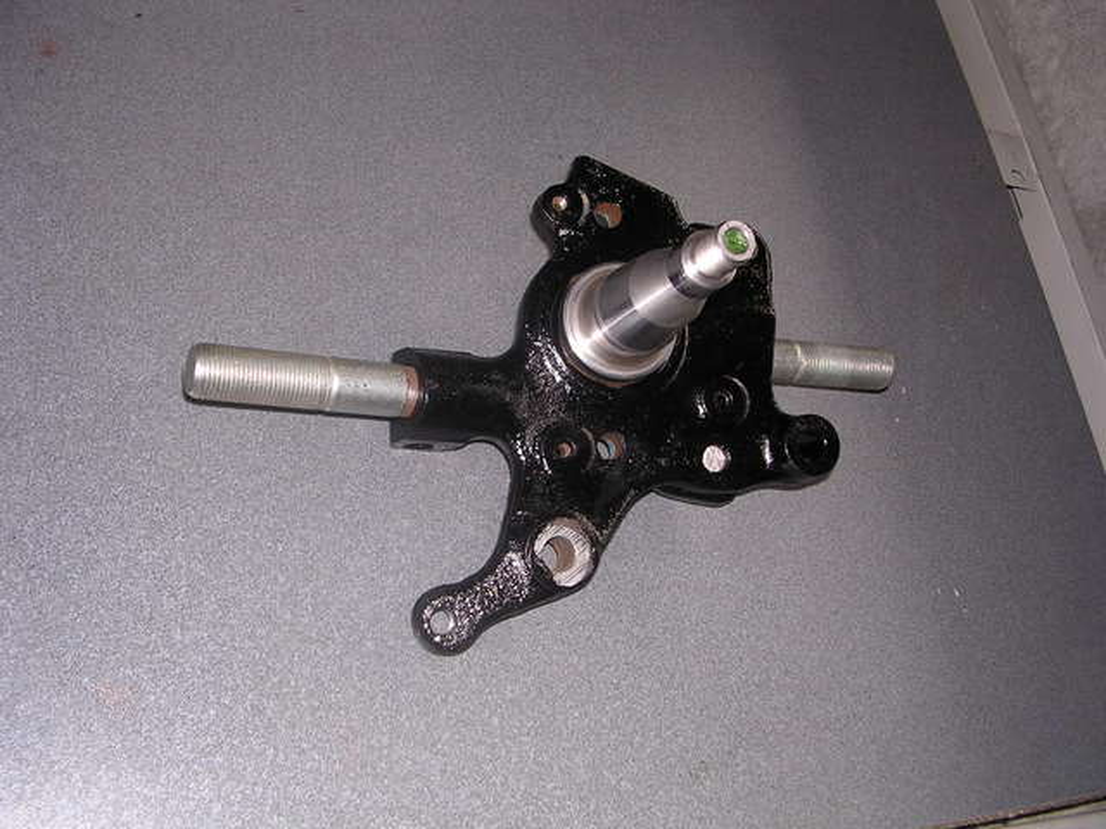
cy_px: 414
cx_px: 553
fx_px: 1214
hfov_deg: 49.0
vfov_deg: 37.7
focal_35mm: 38
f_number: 2.8
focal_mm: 5.8
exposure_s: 1/60.1
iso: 100
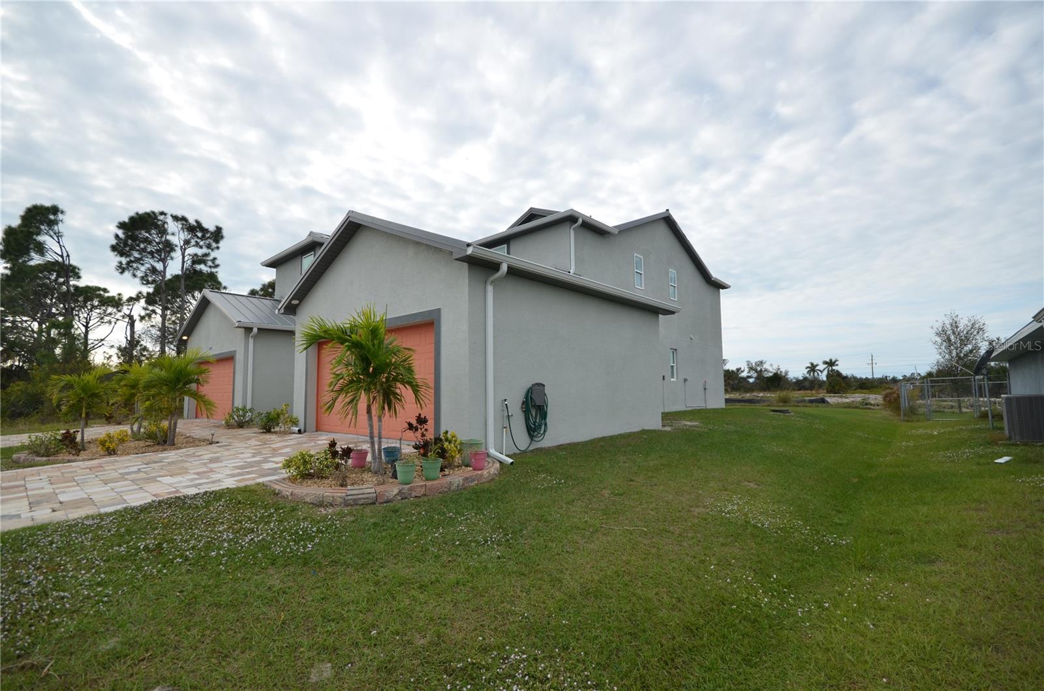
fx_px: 434
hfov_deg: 100.5
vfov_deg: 77.0
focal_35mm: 15
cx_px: 522
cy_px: 346
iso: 160
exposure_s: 1/250
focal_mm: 10
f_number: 8
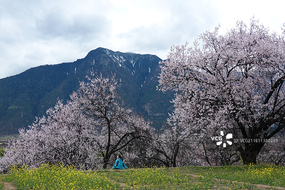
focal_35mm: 46
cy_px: 95
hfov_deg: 42.8
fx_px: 364
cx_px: 142
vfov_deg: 29.2
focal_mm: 17.19
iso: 125
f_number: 5
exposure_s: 1/200
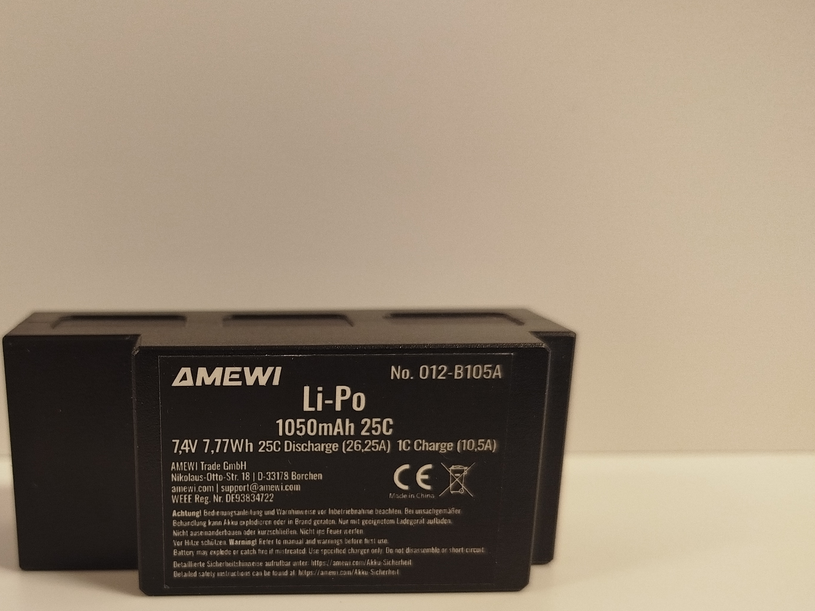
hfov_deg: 51.1
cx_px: 236
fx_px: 824
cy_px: 407
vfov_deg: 40.2
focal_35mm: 35
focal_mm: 5.31
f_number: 1.7
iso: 320
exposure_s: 1/33
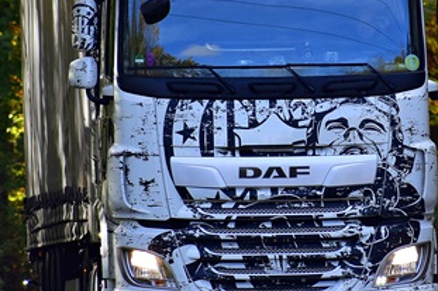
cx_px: 263
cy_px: 81
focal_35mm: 1042
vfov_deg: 1.3
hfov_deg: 2.0
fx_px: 12670
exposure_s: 1/640
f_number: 6.3
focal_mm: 270
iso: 800
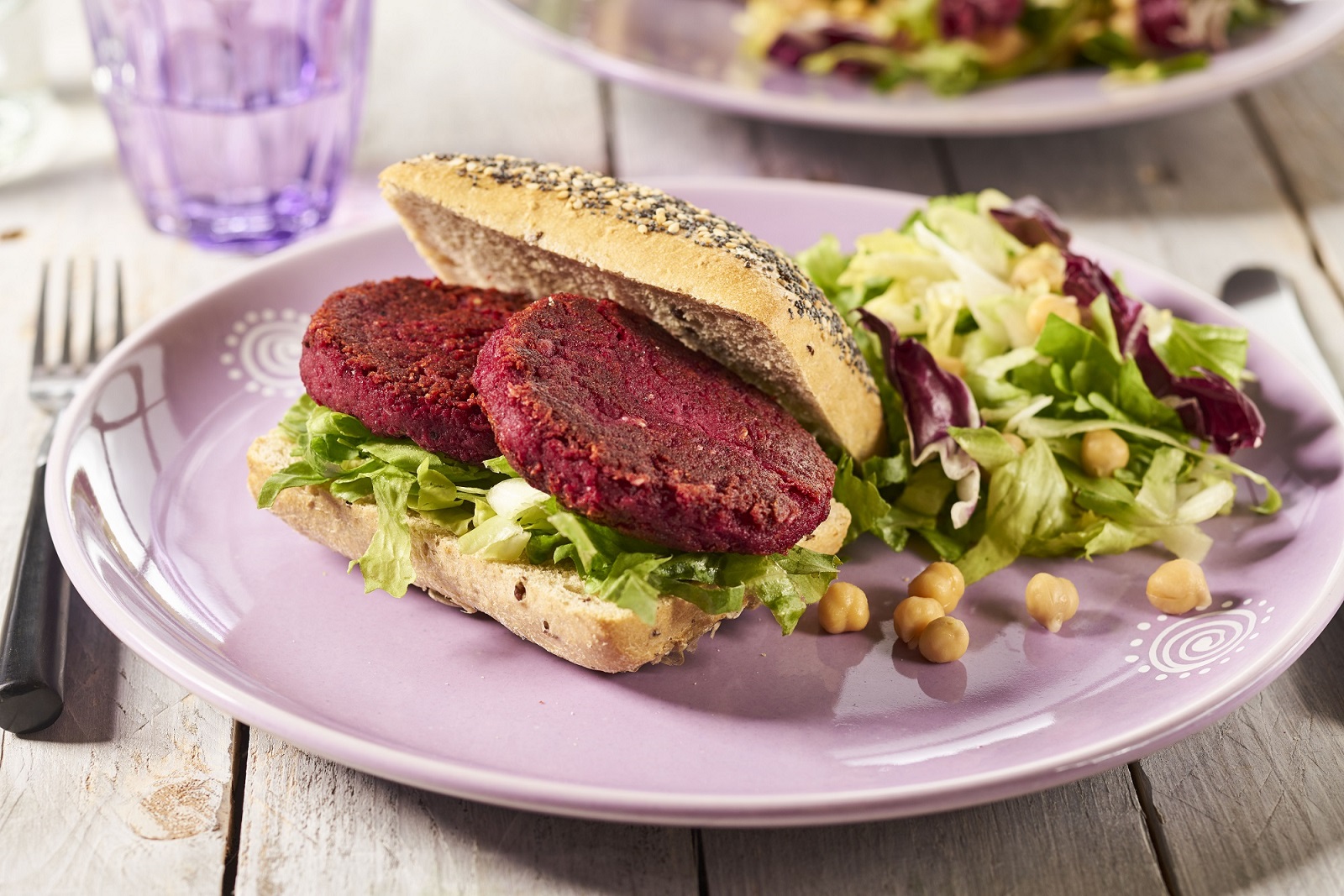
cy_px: 448
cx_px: 672
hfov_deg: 22.6
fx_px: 3360
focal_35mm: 90
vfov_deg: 15.2
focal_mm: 90
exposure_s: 1/3
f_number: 5.6
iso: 100
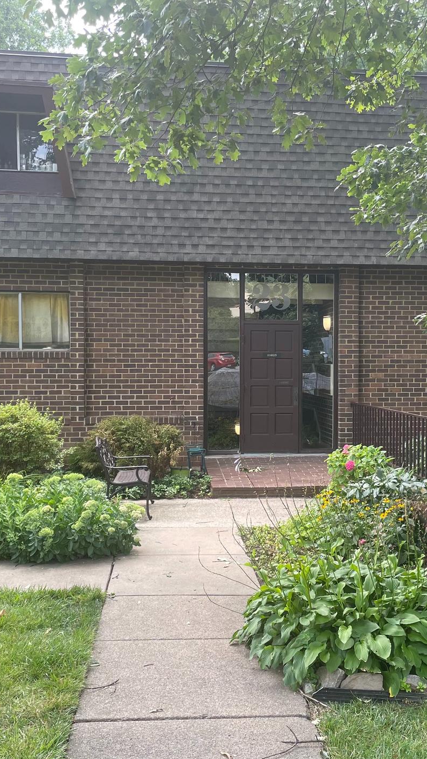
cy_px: 386
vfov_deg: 49.4
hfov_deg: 28.9
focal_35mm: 41
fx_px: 825
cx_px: 276
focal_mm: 4.2
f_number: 1.6
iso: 32
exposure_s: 1/203
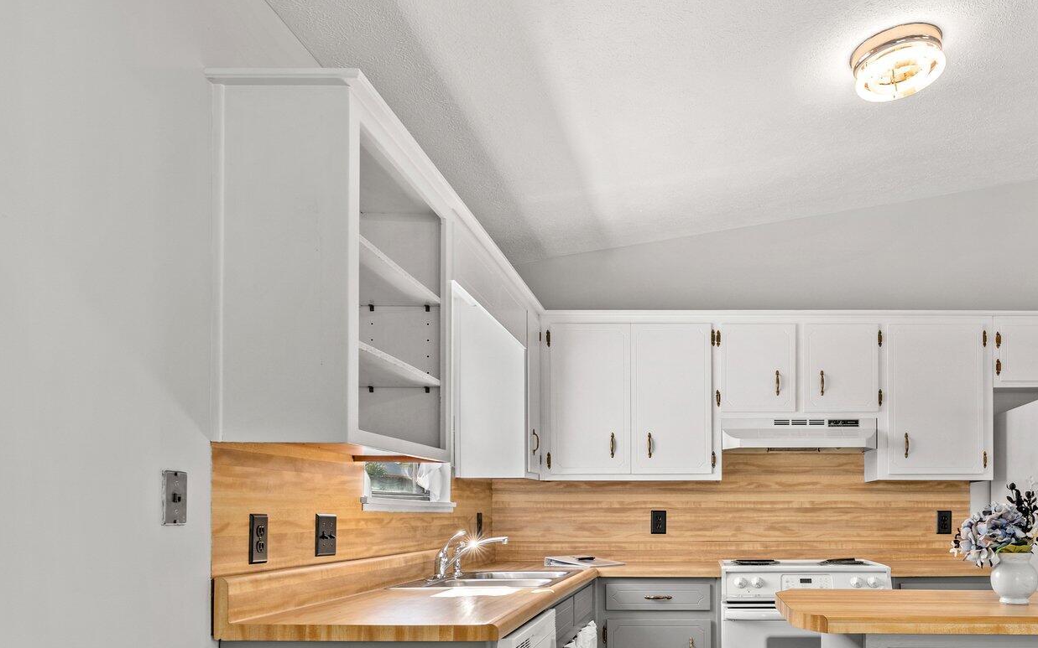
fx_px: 802
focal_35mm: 28
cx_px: 717
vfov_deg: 42.6
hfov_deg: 63.6
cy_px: 489
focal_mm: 16.8
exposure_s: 1/10
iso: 400
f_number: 8
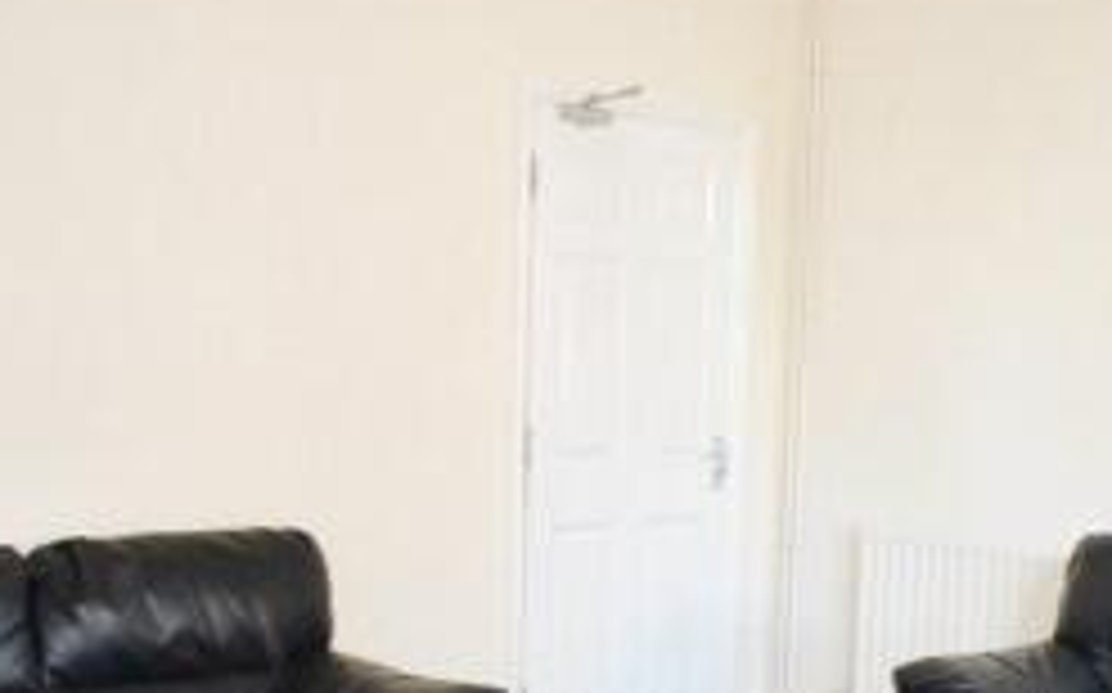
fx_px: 1787
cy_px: 502
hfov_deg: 34.2
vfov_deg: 21.8
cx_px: 761
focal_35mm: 59
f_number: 3.8
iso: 2200
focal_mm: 20
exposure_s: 1/60
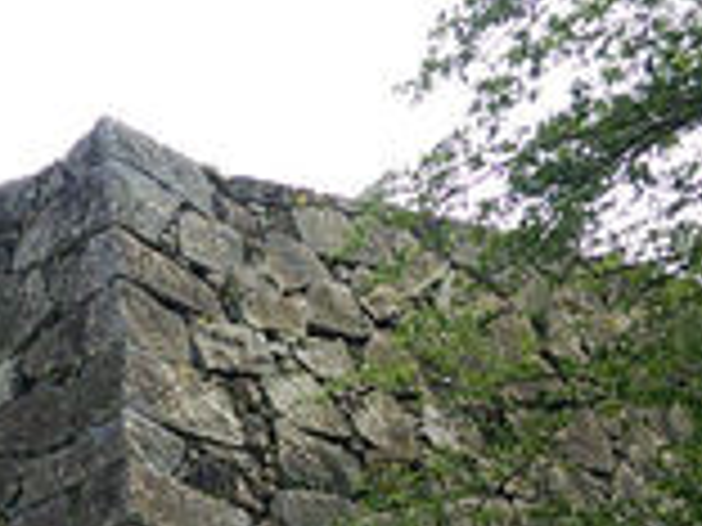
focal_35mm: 77
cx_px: 126
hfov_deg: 24.9
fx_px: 1562
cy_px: 382
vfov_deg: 19.0
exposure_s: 1/1157
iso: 40
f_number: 1.94
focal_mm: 4.06
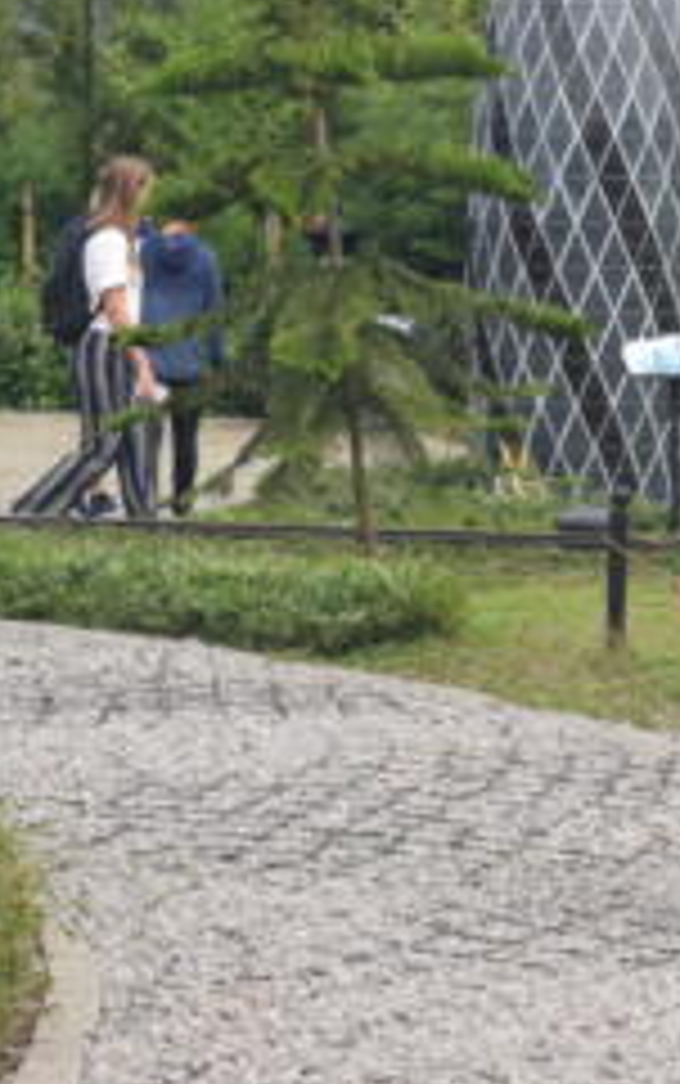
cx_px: 748
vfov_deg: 12.0
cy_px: 353
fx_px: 5152
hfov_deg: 7.5
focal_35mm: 174
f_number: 9
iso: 200
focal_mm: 55
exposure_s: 1/320
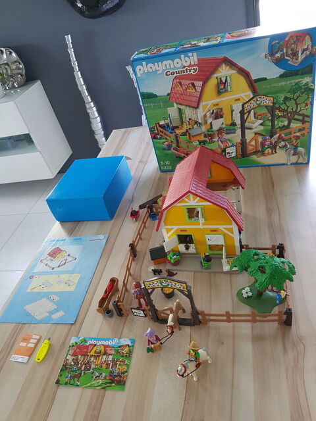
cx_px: 158
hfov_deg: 53.1
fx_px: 316
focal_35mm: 26
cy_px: 210
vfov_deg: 67.3
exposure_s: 1/50
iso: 125
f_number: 1.7
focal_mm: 4.2
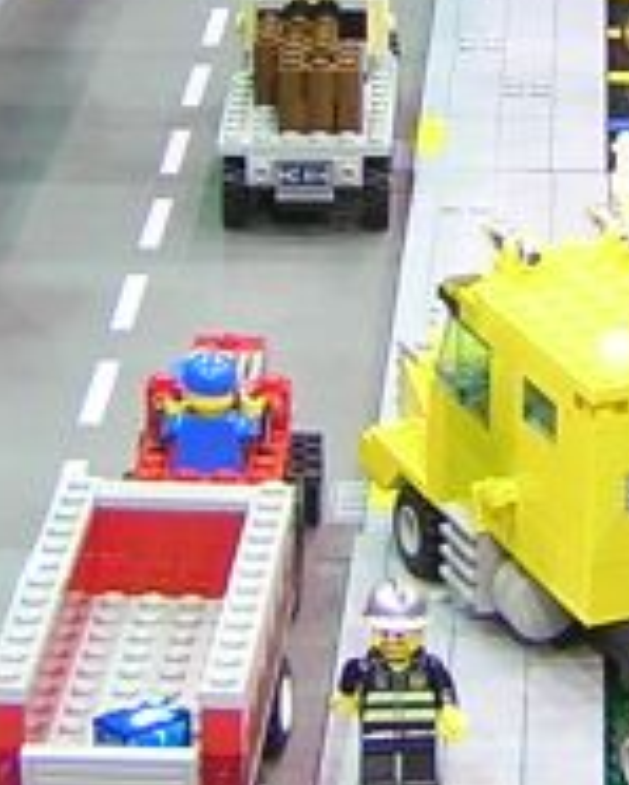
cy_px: -80
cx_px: 561
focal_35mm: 151
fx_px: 3511
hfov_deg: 10.2
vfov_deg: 12.5
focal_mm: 4.7
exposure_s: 1/3.7
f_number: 2.6
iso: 110
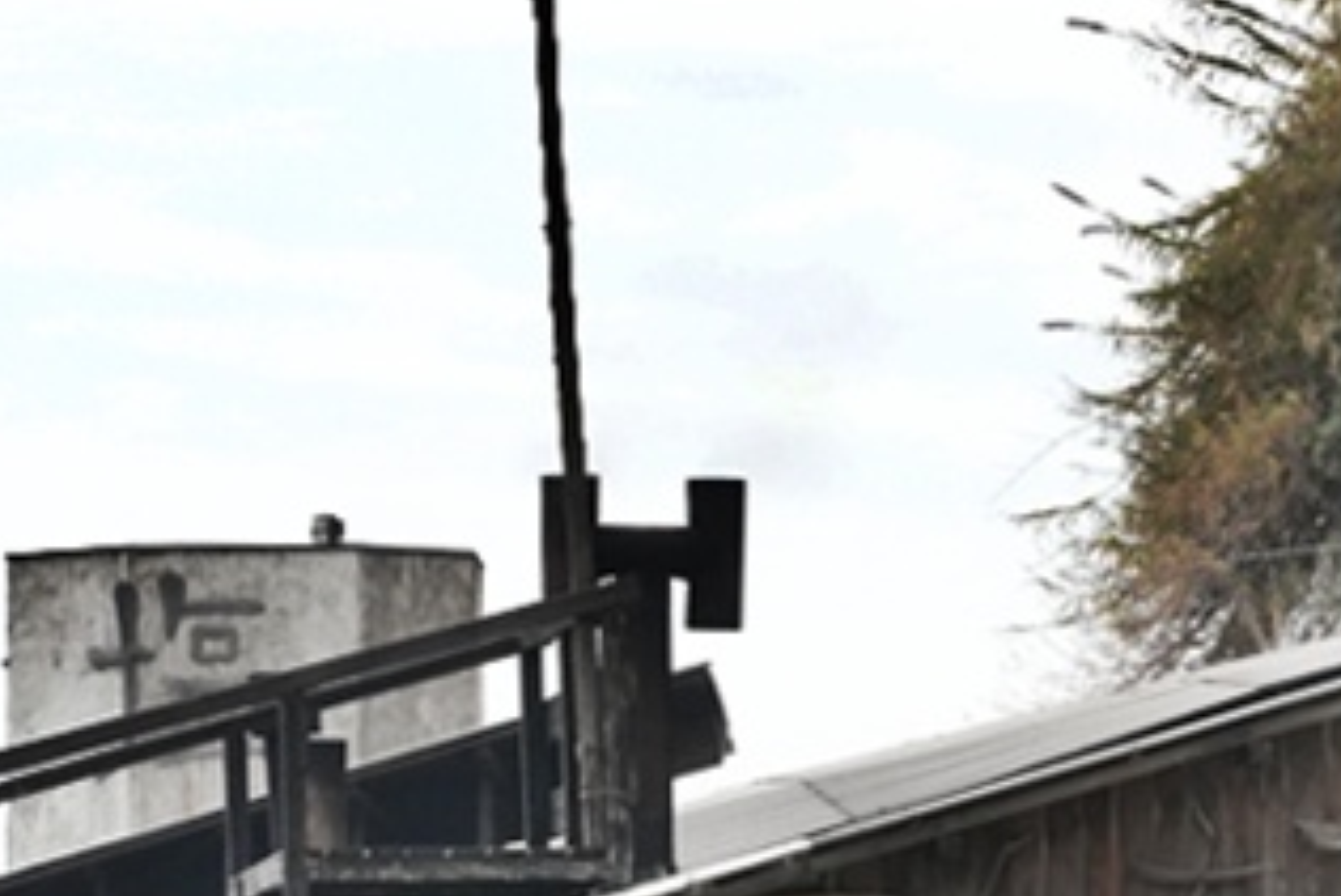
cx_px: 861
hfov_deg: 9.5
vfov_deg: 6.3
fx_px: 8099
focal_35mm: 217
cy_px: 898
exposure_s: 1/8000
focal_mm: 67.1
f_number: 6.3
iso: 3200
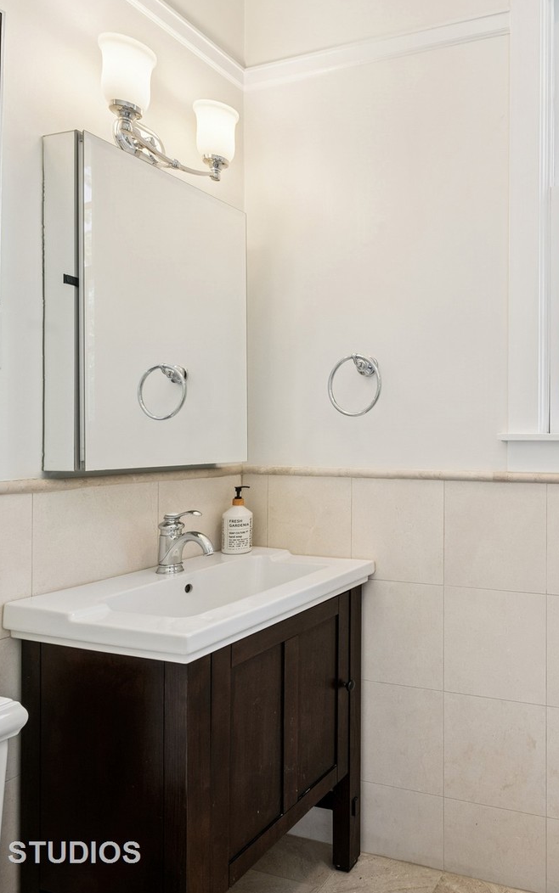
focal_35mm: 22
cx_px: 523
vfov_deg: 79.6
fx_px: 536
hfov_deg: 48.1
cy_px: 441
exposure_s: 1/10
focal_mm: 14
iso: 200
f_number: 9.5
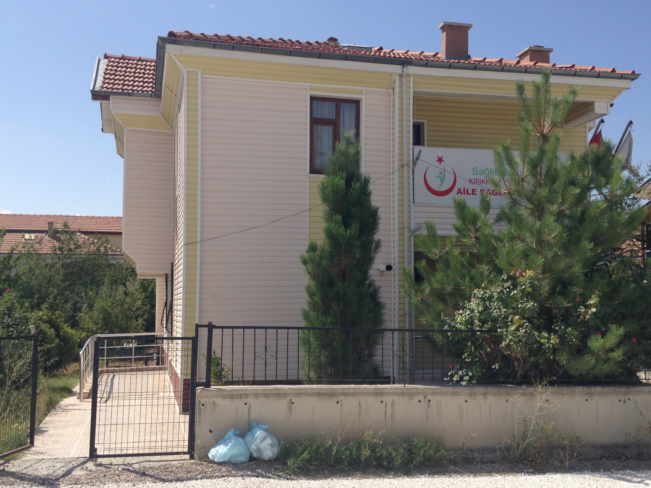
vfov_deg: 32.9
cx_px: 345
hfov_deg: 42.9
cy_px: 247
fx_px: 827
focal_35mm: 44
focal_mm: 4.12
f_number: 2.4
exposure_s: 1/1938
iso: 50
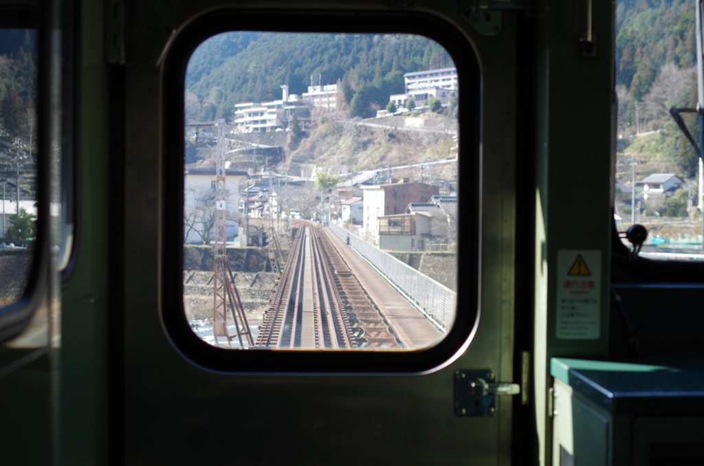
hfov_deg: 38.3
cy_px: 233
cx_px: 352
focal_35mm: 52
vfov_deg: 25.9
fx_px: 1015
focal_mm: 35
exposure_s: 1/160
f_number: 4
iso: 100
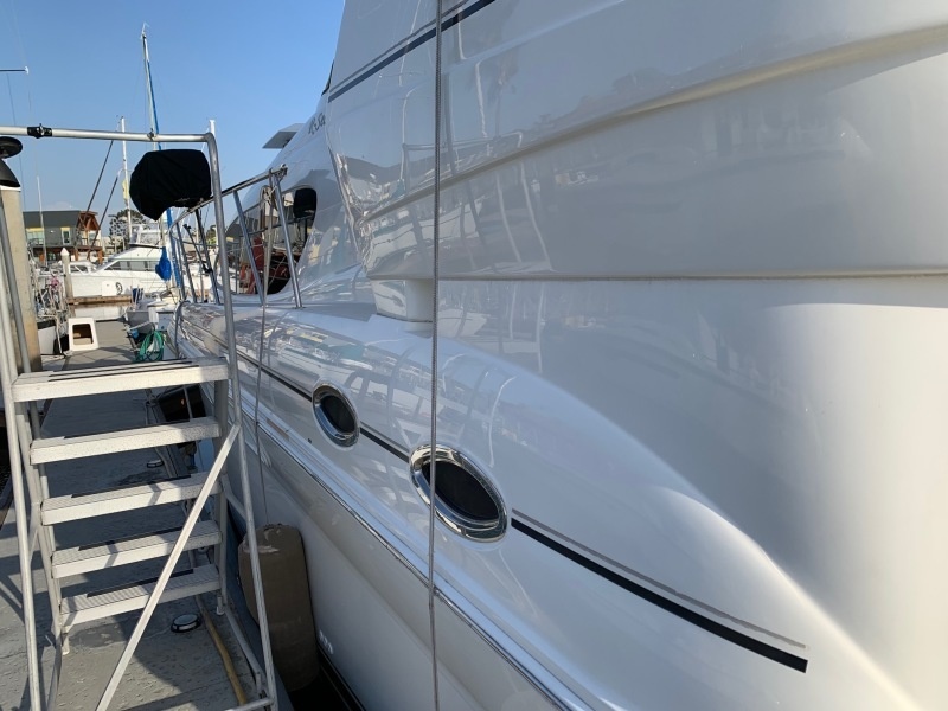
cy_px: 356
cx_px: 474
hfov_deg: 67.3
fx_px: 712
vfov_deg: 53.1
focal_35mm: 26
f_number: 1.8
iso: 25
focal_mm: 4.25
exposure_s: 1/1880
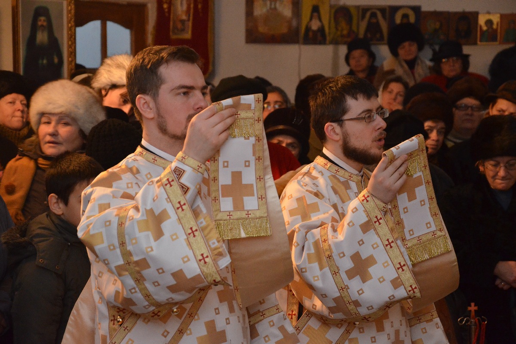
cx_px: 258
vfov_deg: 12.2
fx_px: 1612
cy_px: 172
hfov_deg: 18.2
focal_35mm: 112
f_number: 5.3
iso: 3200
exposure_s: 1/60
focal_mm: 75
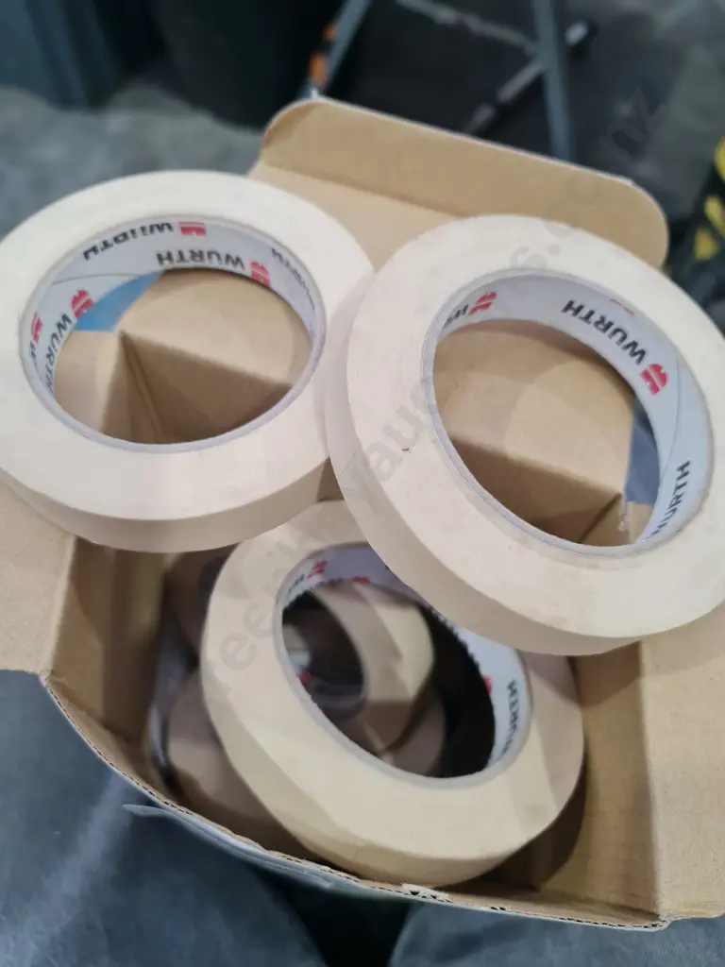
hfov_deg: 54.9
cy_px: 484
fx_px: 698
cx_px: 362
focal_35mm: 25
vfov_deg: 69.4
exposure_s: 1/100
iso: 100
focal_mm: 7
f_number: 1.8
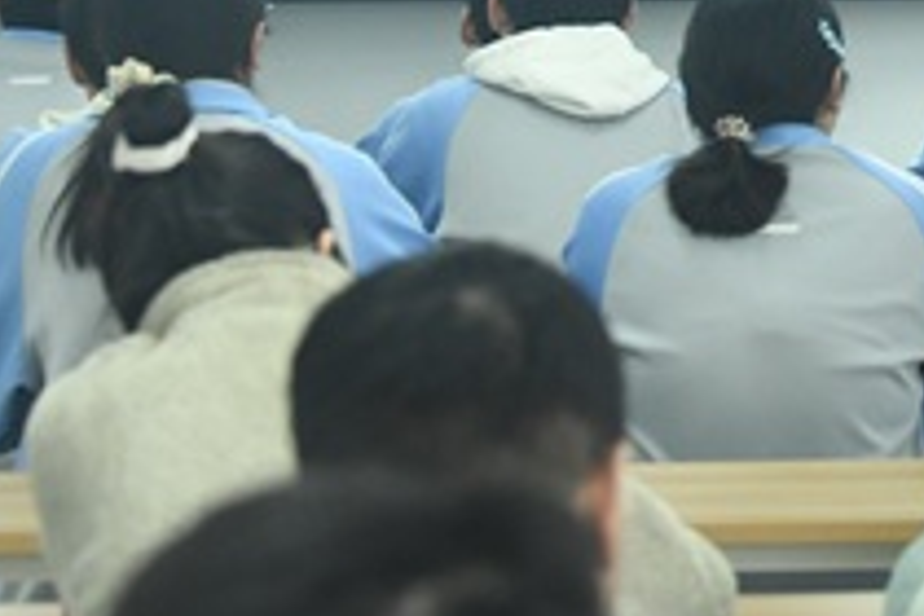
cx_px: 1456
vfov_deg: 5.8
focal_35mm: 233
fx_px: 5980
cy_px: -246
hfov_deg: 8.6
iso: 2500
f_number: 5
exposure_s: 1/125
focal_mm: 70
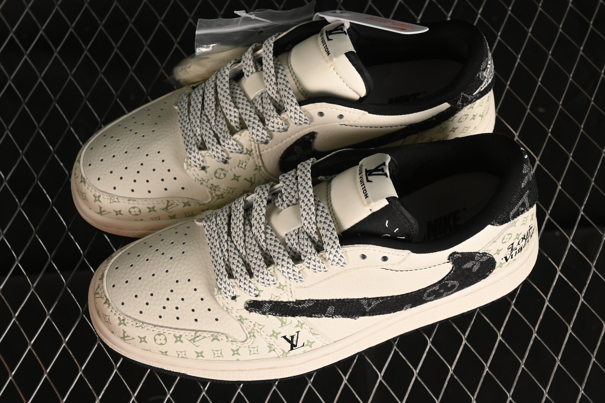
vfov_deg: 18.2
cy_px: 202
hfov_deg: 27.0
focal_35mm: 75
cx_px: 302
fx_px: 1260
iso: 160
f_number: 7.1
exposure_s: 1/60
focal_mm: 50
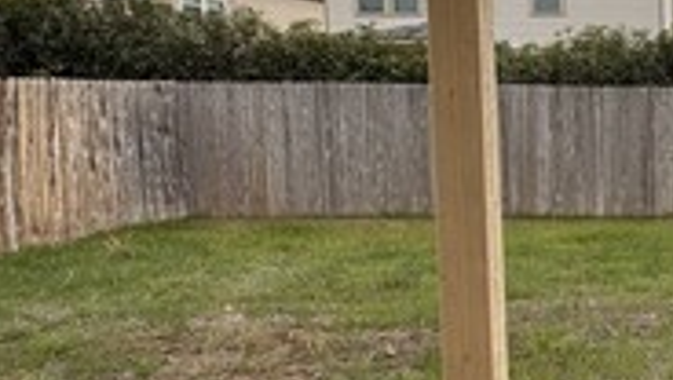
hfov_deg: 33.1
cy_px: 197
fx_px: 947
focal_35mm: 53
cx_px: 779
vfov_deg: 22.7
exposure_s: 1/910
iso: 50
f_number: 2.2
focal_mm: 2.22
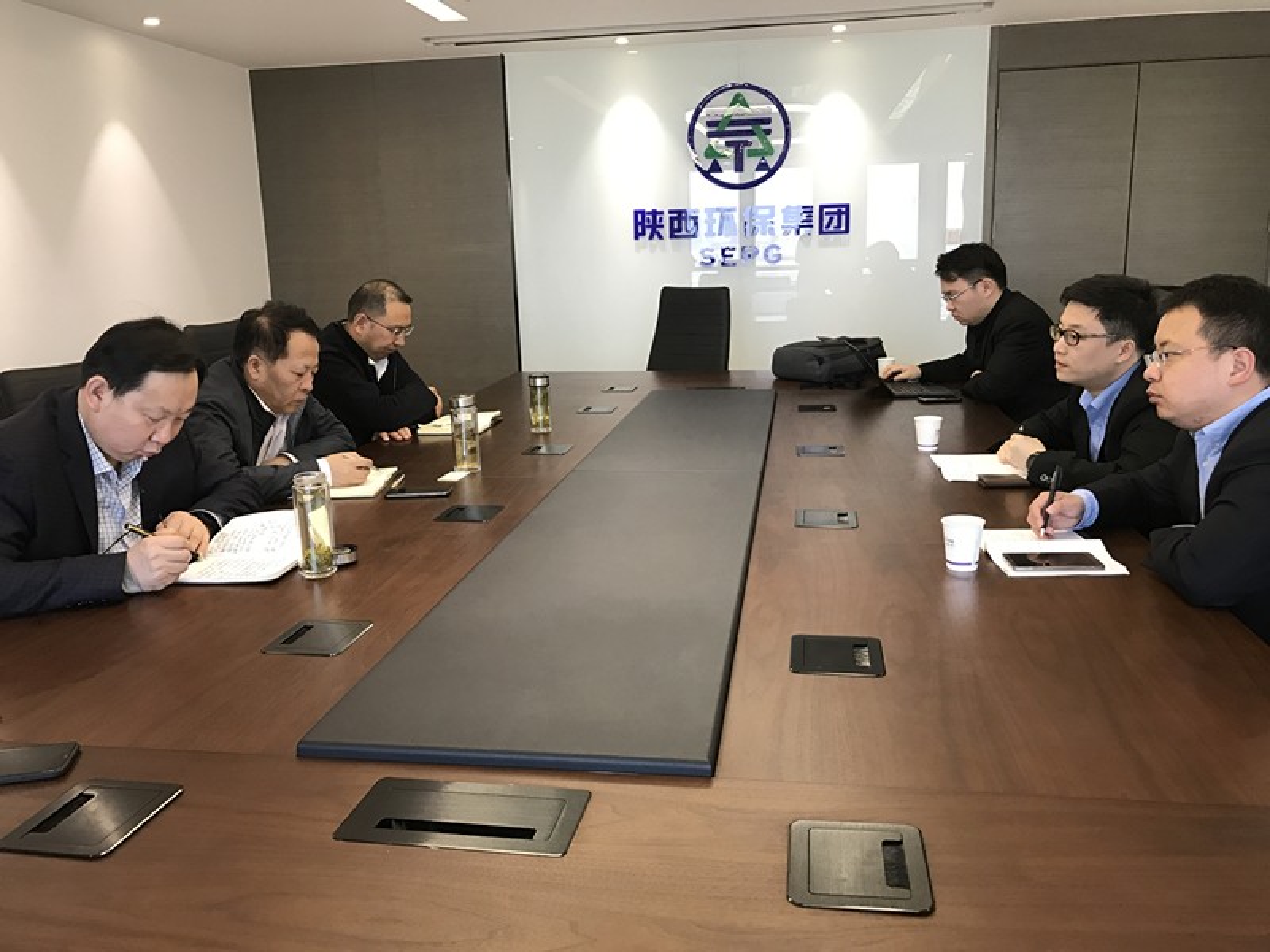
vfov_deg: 49.7
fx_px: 1027
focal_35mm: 28
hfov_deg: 63.4
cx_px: 635
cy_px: 476
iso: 40
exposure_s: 1/25
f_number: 1.8
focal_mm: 3.99
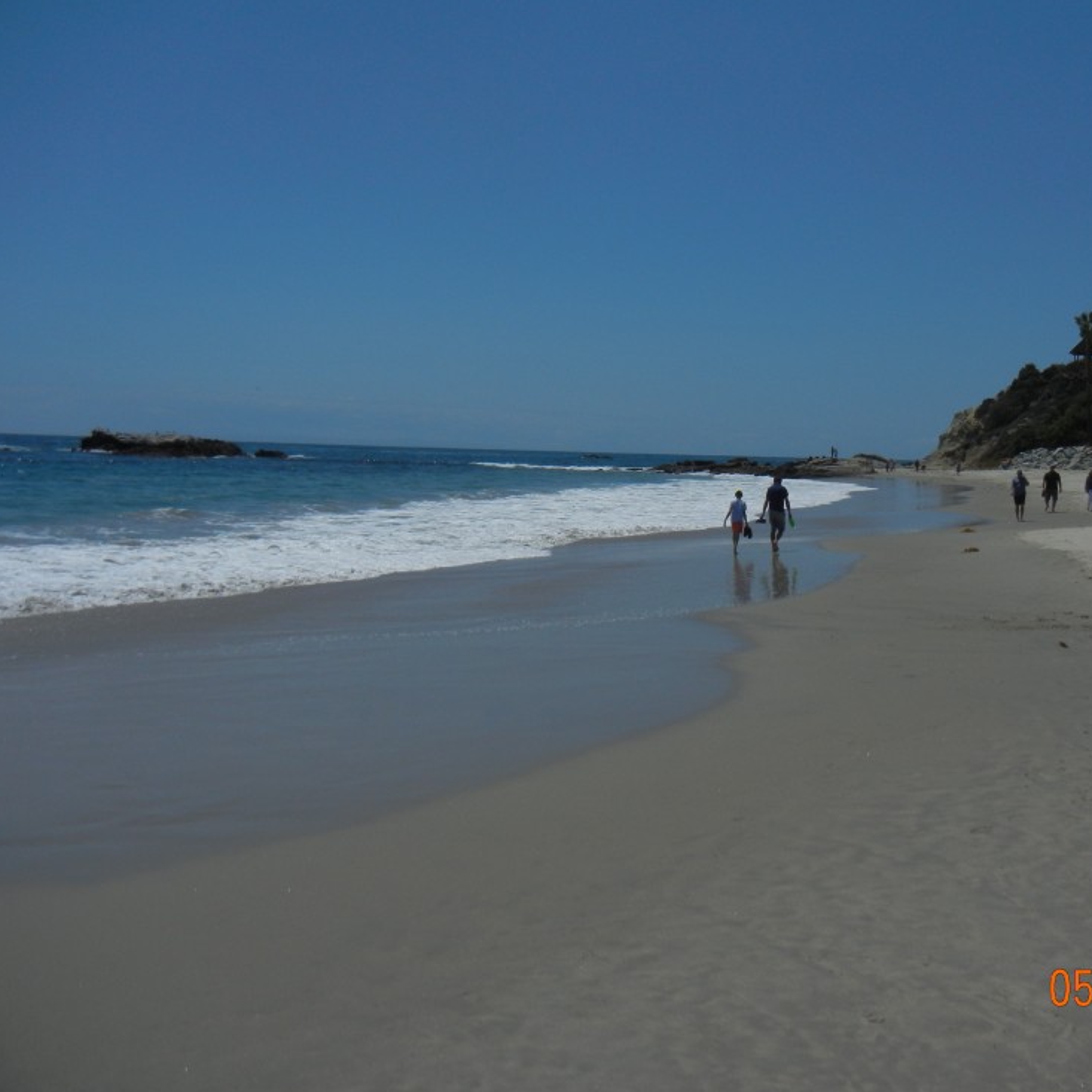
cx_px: 756
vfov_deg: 44.9
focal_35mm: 37
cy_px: 536
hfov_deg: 44.1
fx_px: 1321
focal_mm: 5.4
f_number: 7
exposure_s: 1/1900
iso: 160
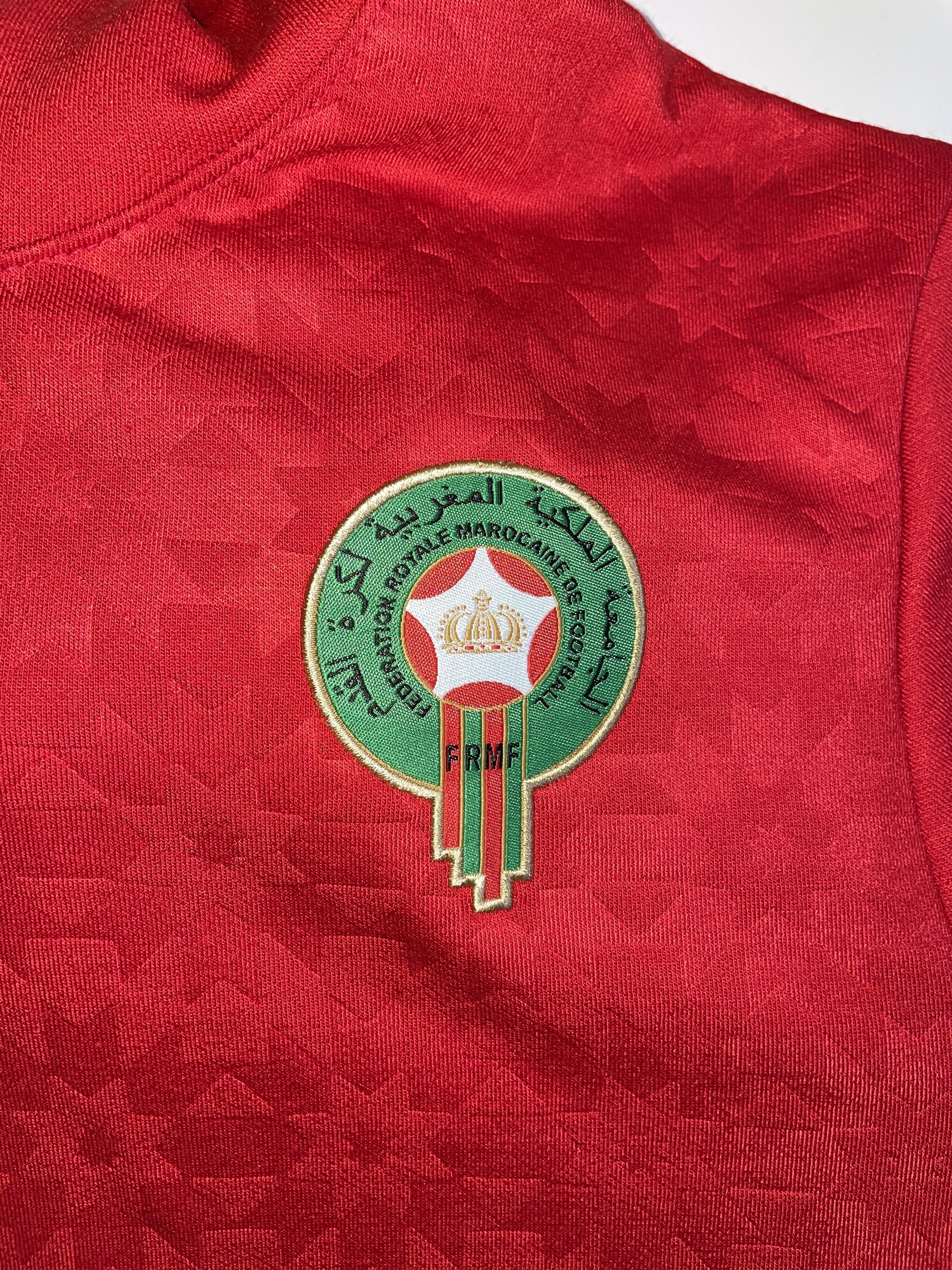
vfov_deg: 67.3
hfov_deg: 53.1
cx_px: 476
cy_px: 635
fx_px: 953
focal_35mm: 26
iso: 40
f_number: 1.6
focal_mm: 4.2
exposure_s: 1/33
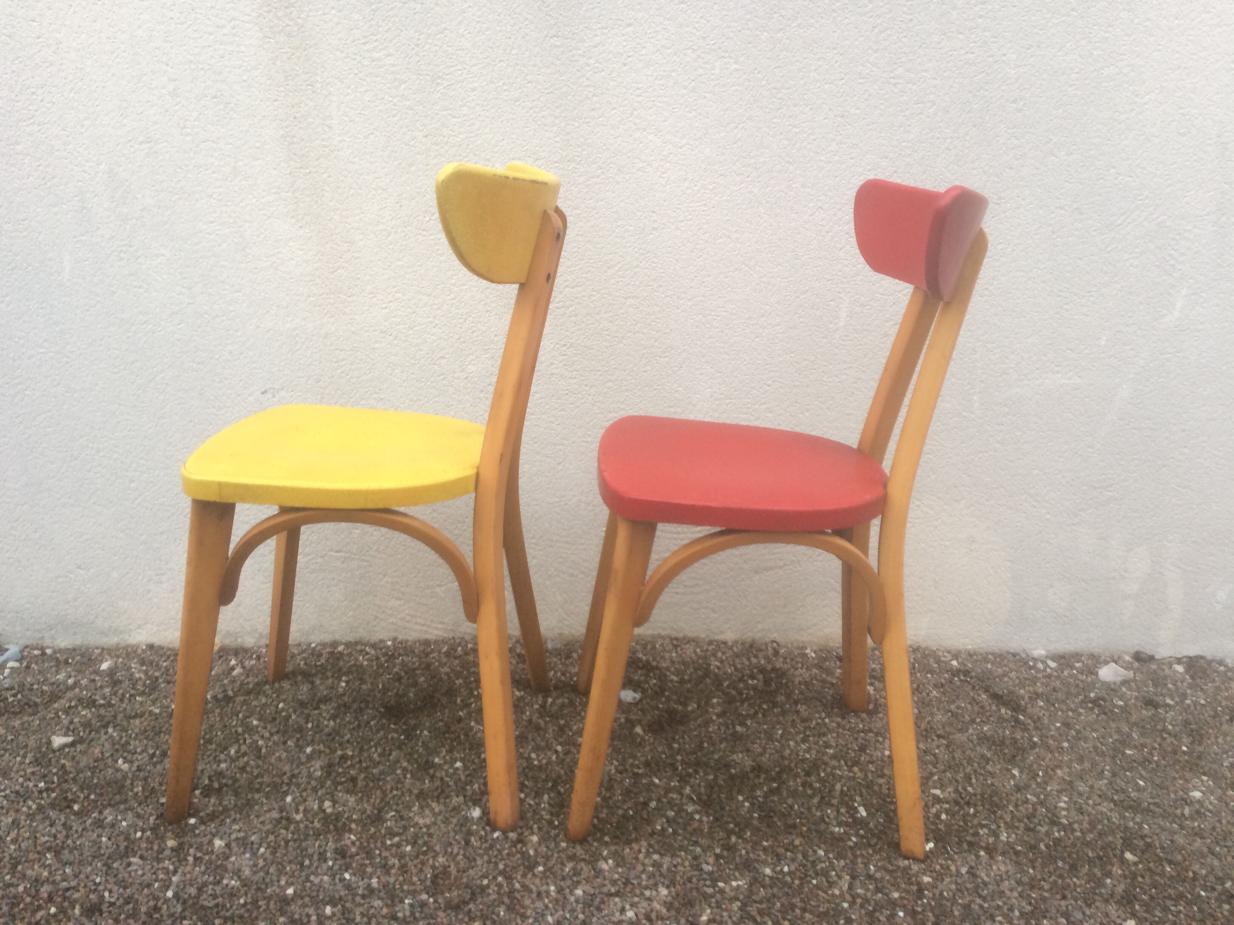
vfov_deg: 48.2
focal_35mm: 29
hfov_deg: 61.7
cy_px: 462
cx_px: 617
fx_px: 1034
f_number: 2.2
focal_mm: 4.15
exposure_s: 1/33
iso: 40
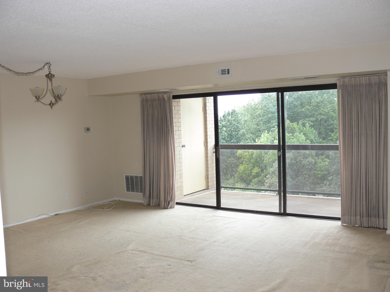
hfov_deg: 52.6
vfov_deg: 40.7
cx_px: 195
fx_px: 394
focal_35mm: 35
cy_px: 146
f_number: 3.2
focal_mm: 7.4
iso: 80
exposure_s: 1/50
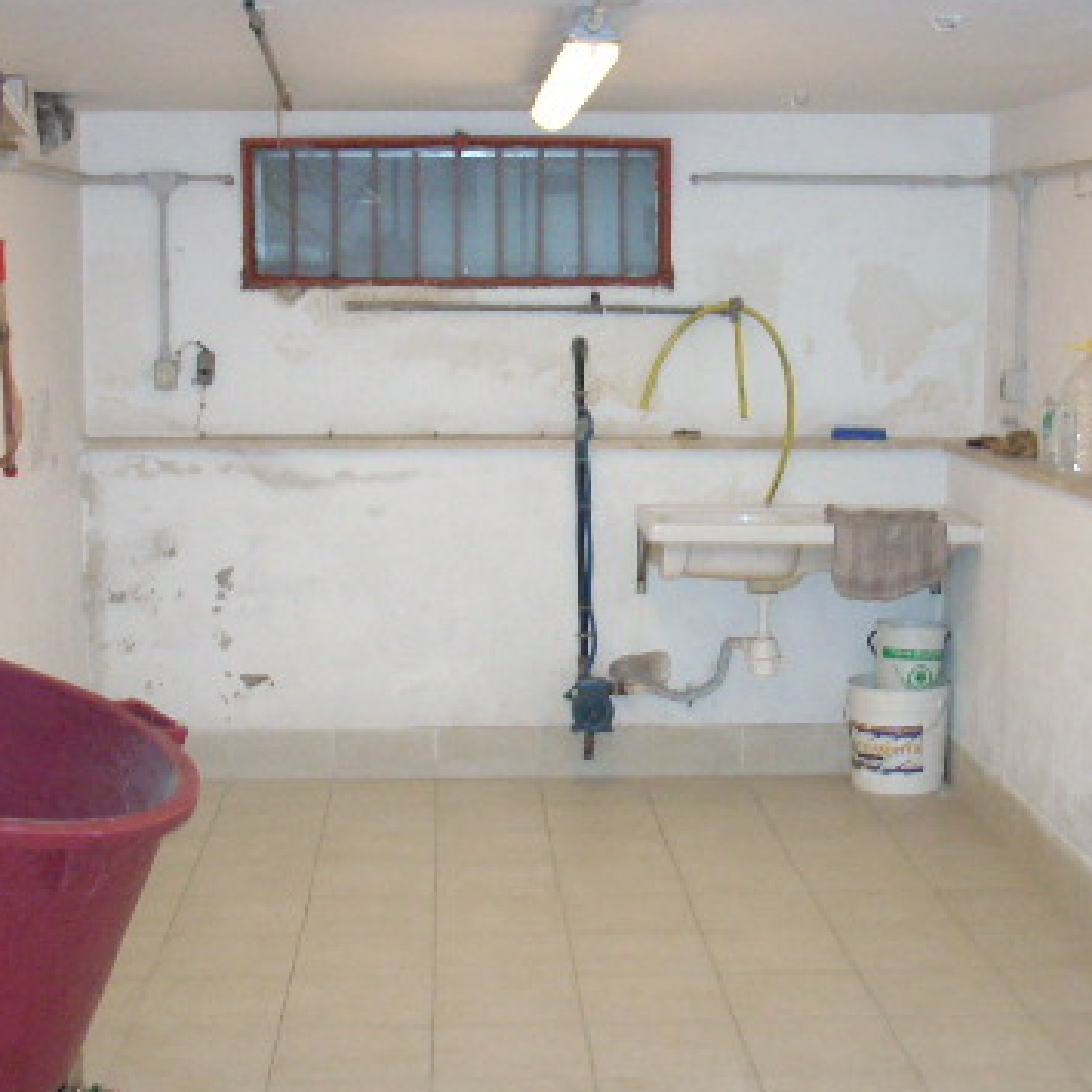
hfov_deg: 29.1
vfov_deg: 29.1
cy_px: 572
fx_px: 2106
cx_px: 581
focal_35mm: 59
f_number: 2.8
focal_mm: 6.2
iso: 400
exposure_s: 1/60
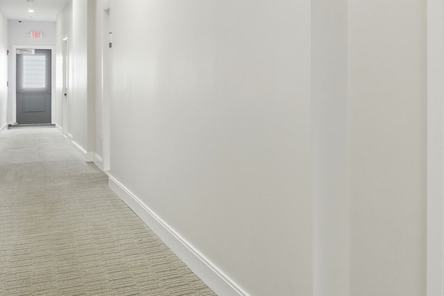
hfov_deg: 45.6
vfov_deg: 32.2
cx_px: 339
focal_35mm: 41
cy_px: 82
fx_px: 506
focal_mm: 16
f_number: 8
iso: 800
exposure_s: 1/400
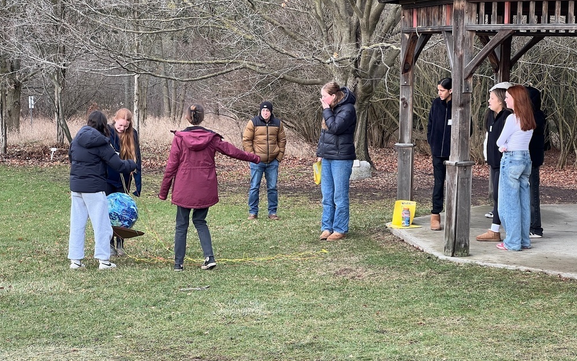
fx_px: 1290
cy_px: 174
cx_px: 289
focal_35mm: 82
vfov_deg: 15.9
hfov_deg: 25.2
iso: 80
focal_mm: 9
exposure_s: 1/99
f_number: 2.8
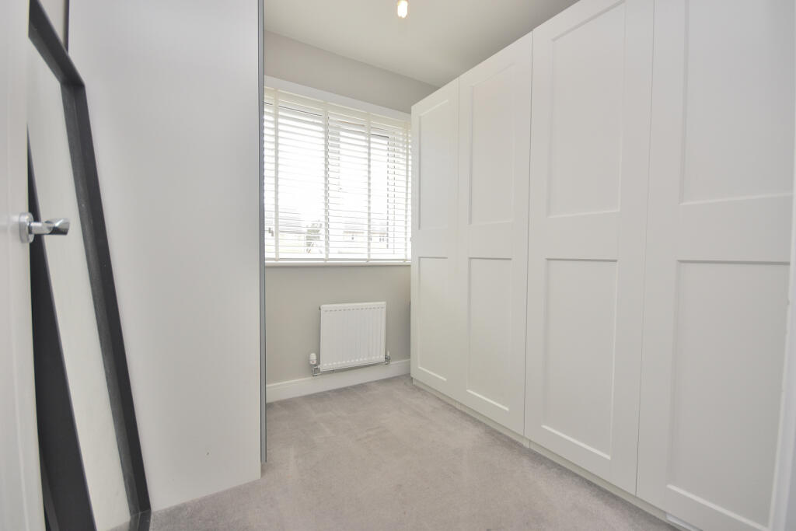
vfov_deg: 77.3
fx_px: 332
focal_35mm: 15
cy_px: 266
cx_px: 398
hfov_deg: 100.4
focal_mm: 10
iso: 360
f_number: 4.5
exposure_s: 1/200
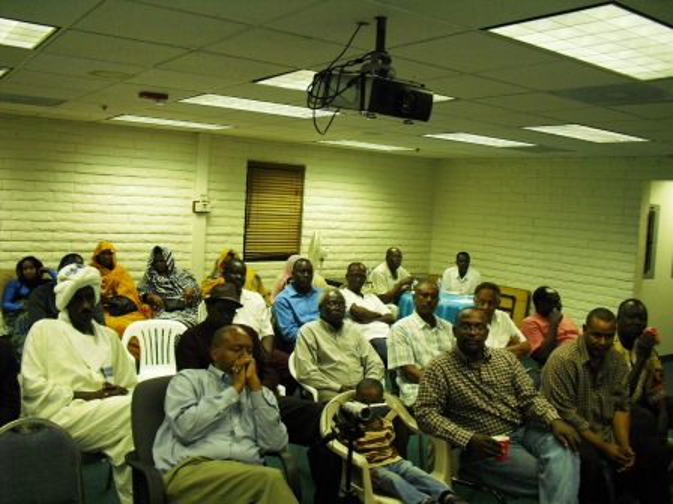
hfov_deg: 51.4
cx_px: 336
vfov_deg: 39.7
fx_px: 700
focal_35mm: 36
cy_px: 252
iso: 400
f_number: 3.1
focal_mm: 6.3
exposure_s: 1/60
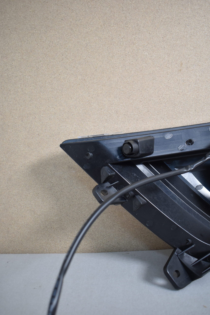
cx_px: 105
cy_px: 158
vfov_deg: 57.2
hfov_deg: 40.0
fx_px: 289
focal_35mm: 33
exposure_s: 1/125
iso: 900
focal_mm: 22
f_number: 3.8
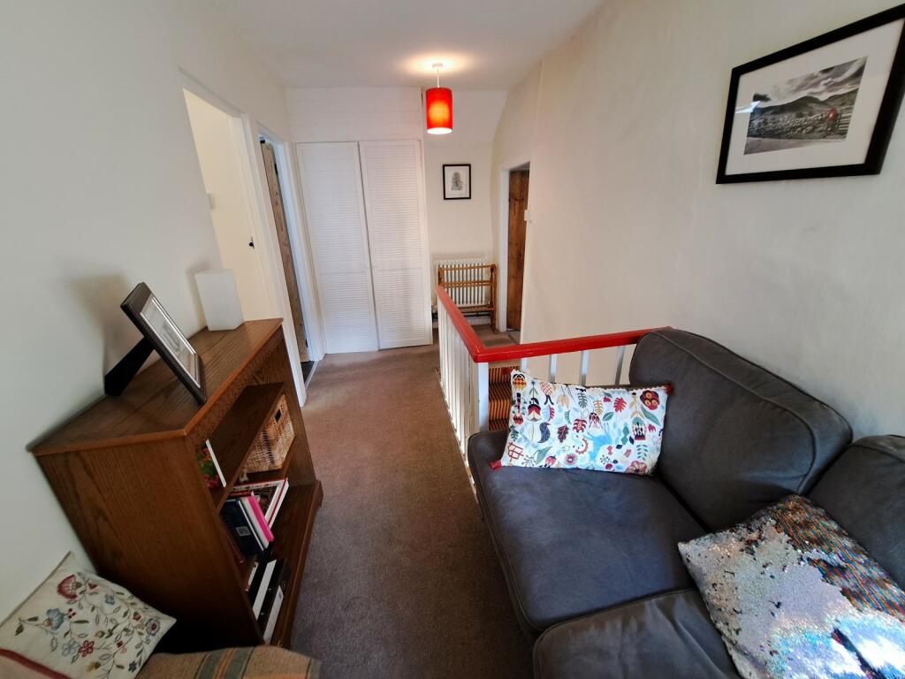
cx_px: 452
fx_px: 340
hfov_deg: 106.2
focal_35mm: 13
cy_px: 340
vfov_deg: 89.9
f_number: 2.2
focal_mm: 1.74
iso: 250
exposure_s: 1/25
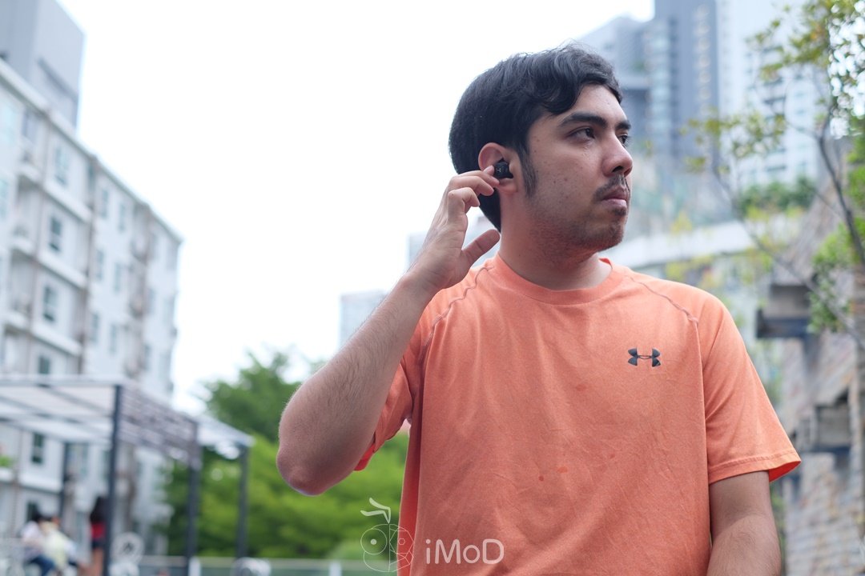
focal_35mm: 53
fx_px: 1273
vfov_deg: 25.5
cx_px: 432
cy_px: 288
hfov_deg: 37.5
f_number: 2.5
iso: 400
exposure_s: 1/125
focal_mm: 35
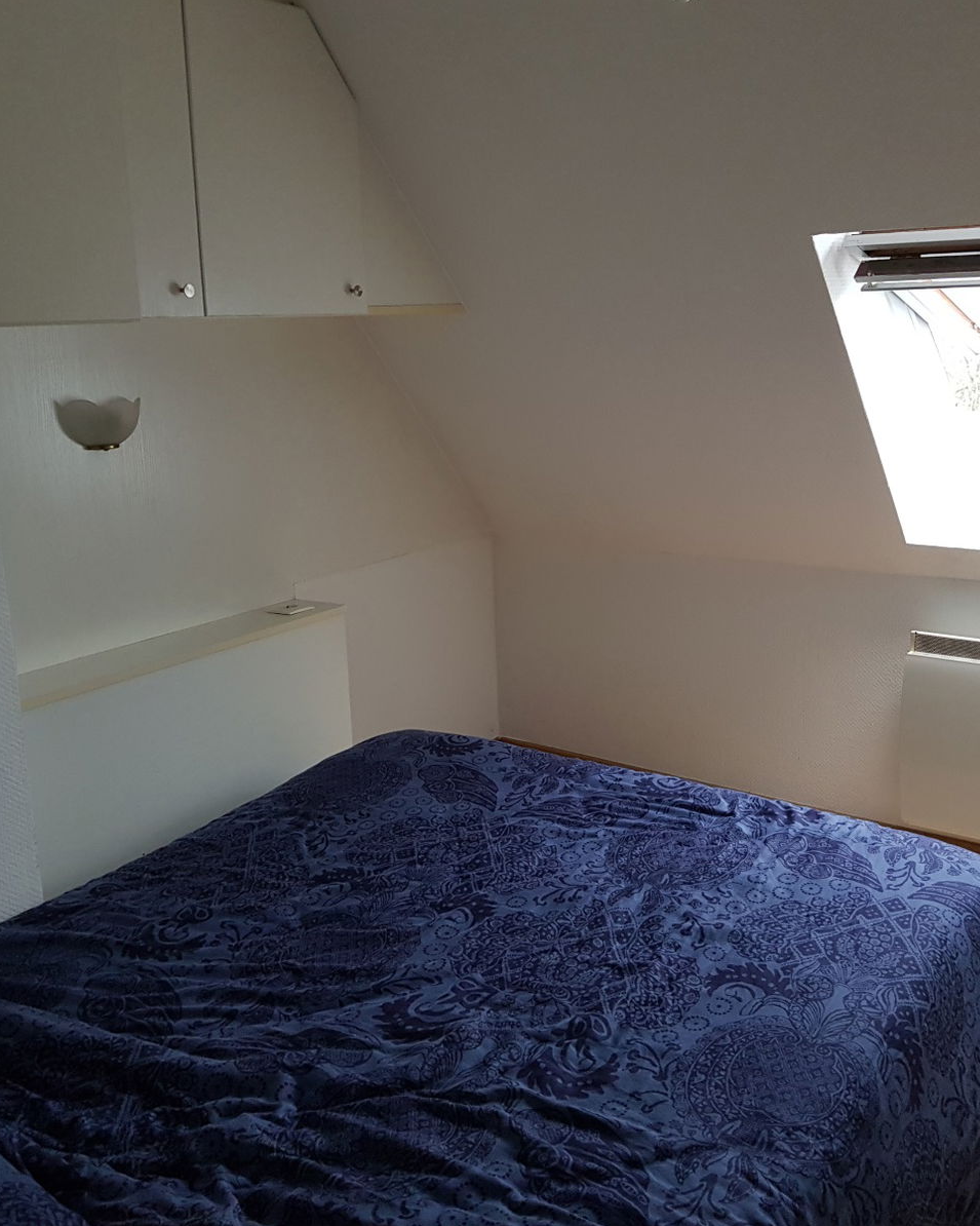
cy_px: 612
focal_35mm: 34
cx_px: 586
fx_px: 1233
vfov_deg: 52.8
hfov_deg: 43.1
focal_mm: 4.2
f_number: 1.7
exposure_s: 1/33
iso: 160
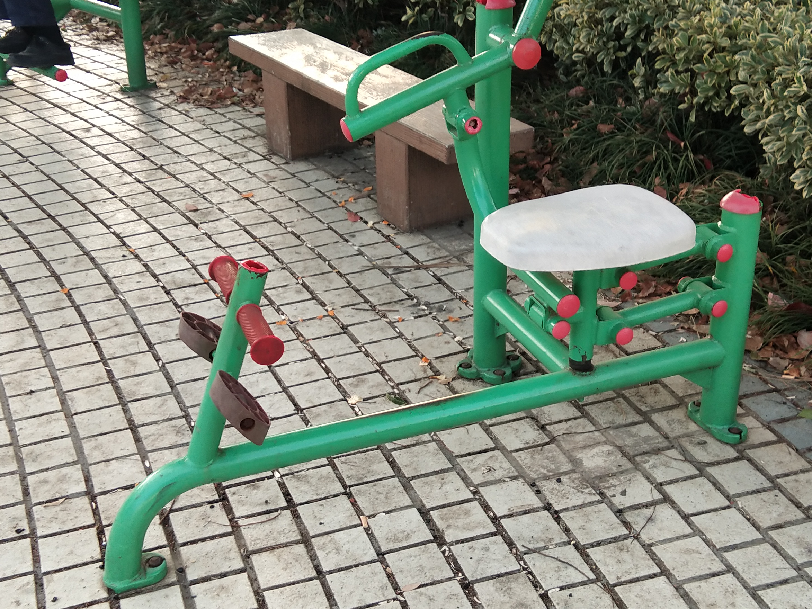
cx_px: 482
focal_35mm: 55
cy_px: 301
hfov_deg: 34.8
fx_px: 1290
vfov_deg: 26.6
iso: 100
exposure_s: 1/100
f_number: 2.2
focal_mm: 3.69
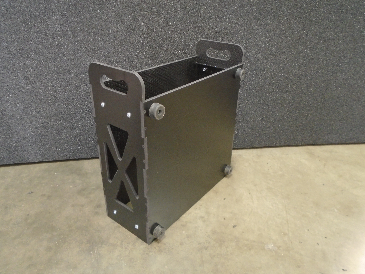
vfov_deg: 53.1
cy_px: 137
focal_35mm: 26
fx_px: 274
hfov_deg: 67.3
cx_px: 182
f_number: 3.2
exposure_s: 1/6
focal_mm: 4.6
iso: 400
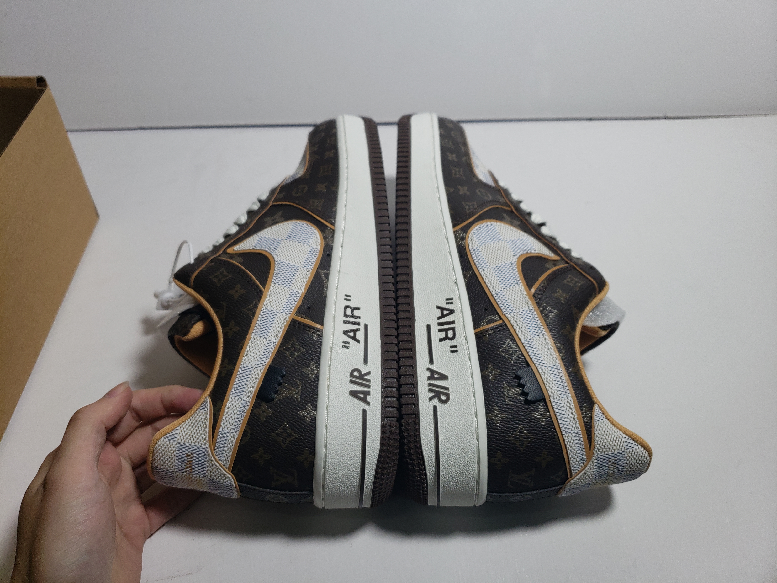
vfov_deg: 53.1
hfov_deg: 67.3
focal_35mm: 26
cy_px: 292
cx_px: 388
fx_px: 584
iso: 50
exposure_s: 1/602
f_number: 1.5
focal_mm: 4.3
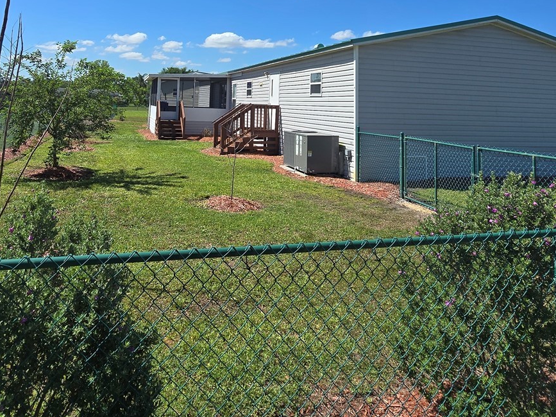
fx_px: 385
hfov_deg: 71.1
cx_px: 232
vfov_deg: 51.6
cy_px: 59
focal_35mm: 24
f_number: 2.2
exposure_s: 1/2737
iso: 50
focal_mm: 2.2
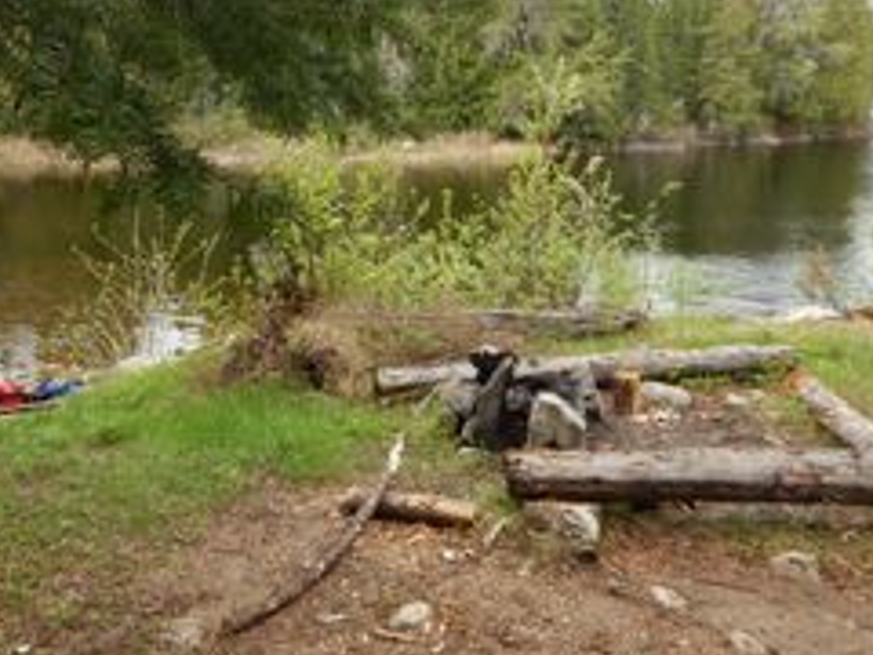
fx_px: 1009
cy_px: 244
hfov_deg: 46.8
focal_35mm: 40
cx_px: 411
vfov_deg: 35.8
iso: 125
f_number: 2.8
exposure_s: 1/400
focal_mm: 4.3
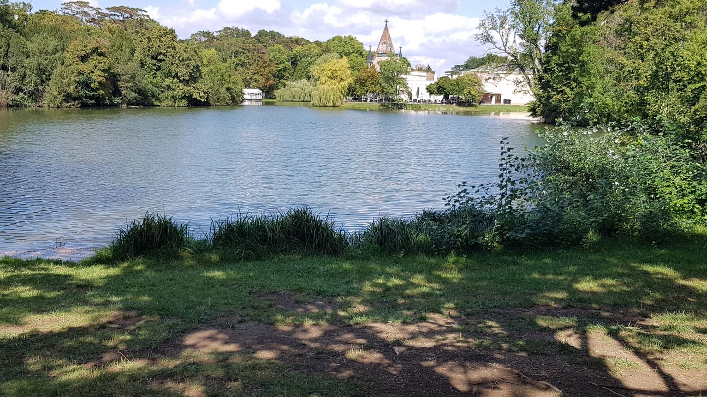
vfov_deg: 33.7
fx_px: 656
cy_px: 220
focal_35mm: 35
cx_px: 347
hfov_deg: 56.6
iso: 50
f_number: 1.7
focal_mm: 4.2
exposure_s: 1/1596
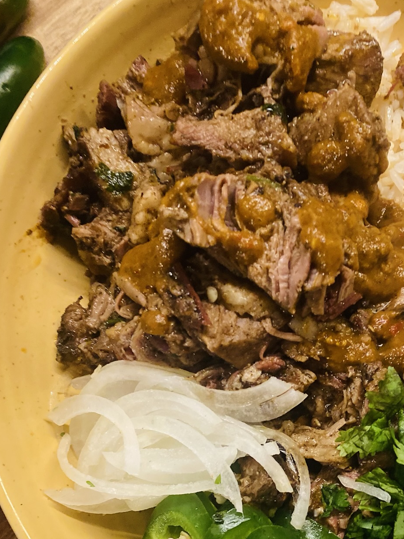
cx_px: 307
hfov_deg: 33.6
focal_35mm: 42
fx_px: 653
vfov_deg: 43.5
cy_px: 399
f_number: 1.8
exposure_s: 1/40
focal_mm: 4.25
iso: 320
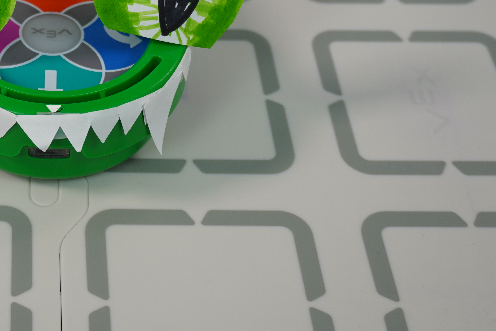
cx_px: 53
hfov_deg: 24.3
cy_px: 3
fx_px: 1117
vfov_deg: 16.5
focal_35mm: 81
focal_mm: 25
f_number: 4.5
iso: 100
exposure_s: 1/40
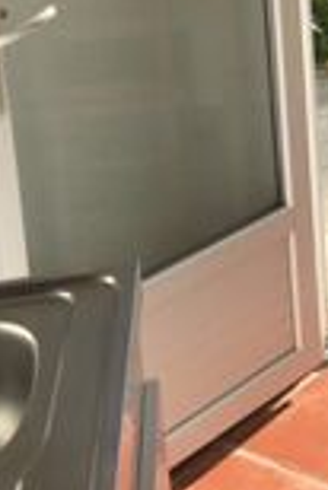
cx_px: 580
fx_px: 1282
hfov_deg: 13.2
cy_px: -51
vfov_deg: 20.6
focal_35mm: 94
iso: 25
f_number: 2.2
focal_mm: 4.15
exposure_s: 1/625
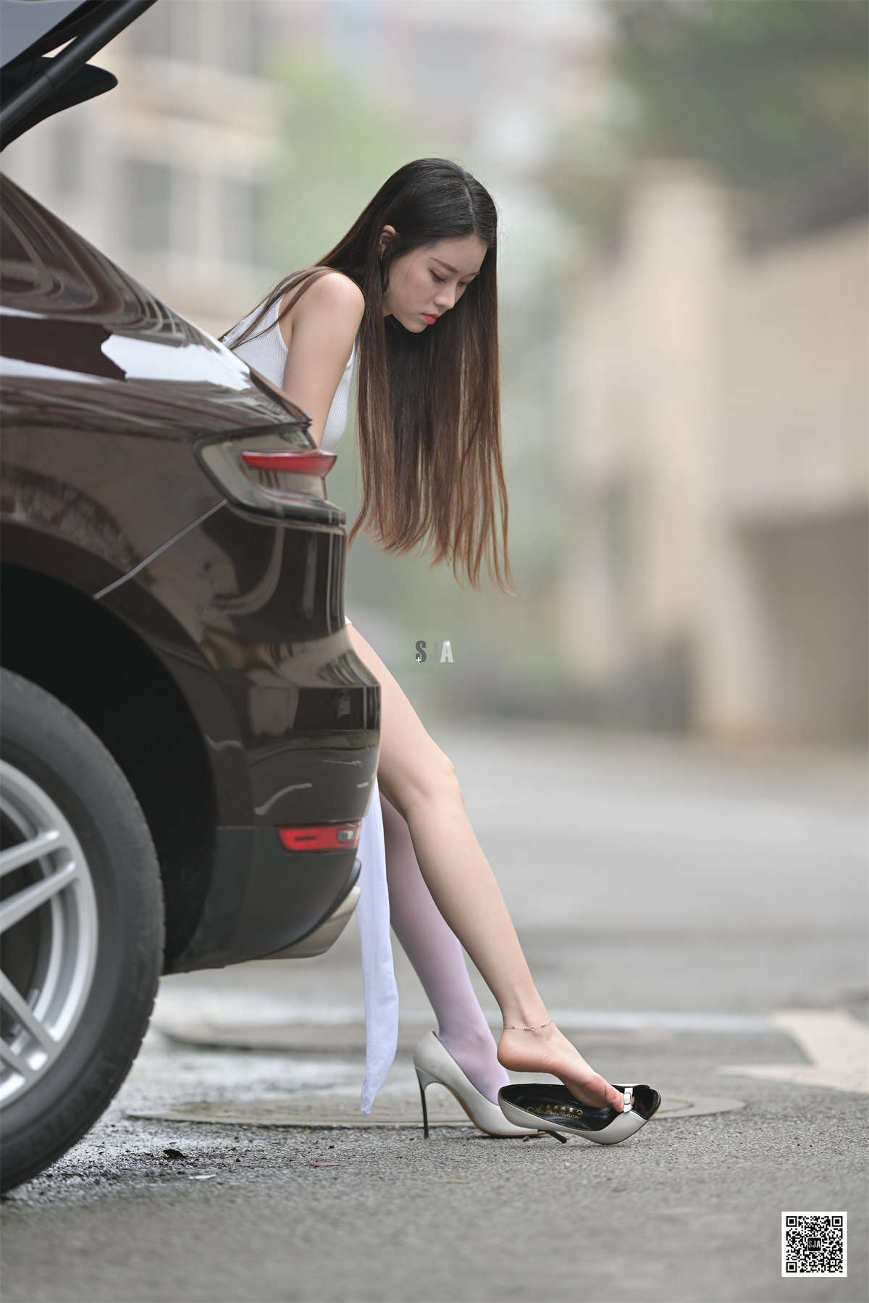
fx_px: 7238
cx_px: 434
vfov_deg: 10.3
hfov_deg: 6.9
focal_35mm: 200
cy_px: 652
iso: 160
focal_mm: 200
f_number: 2
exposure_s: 1/250
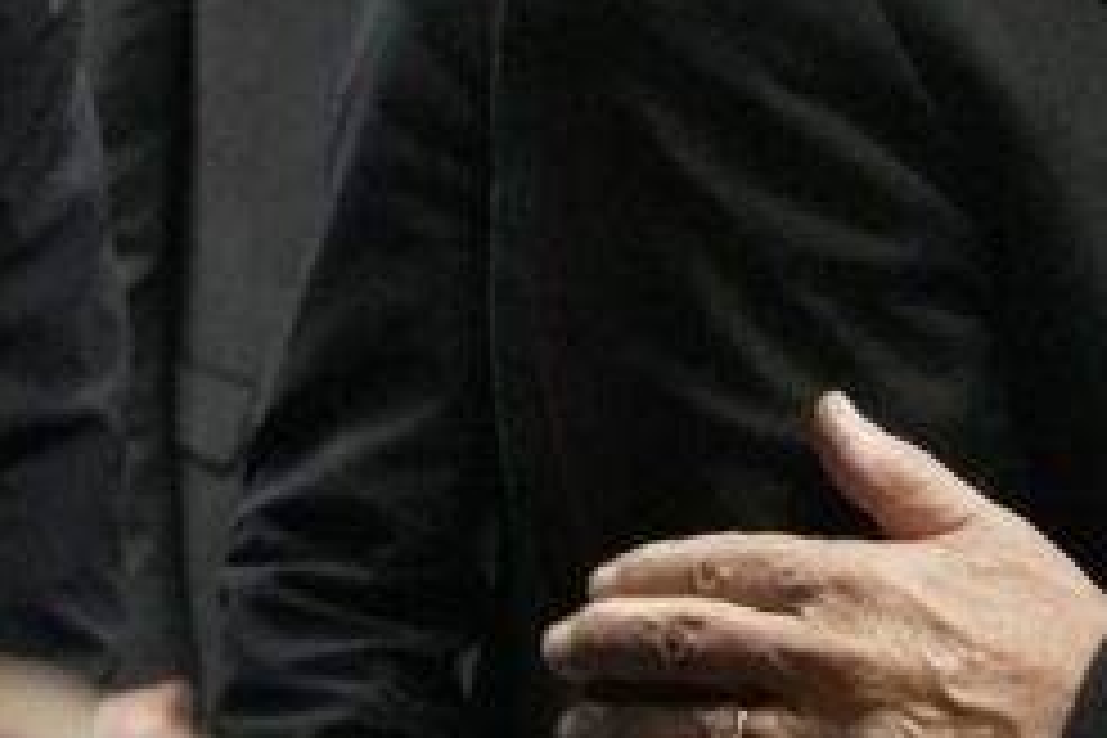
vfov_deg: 9.0
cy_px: -171
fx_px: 4612
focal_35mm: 150
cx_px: 1503
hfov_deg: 13.1
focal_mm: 24
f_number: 4
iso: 3200
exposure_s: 1/320
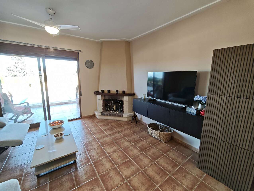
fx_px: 103
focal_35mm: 14
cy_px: 96
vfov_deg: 85.8
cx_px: 127
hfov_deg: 102.0
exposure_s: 1/50
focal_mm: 2.16
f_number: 2.2
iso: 100
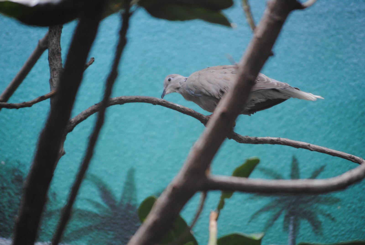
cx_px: 182
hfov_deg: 9.5
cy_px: 122
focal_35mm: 218
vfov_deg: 6.3
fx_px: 2208
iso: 400
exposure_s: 1/80
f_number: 5
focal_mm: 145
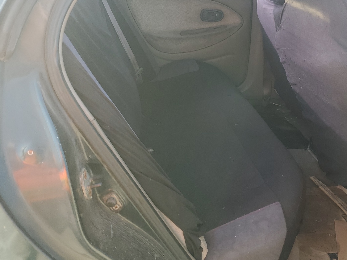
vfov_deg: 38.1
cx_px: 207
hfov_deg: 49.8
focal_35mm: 37
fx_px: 371
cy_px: 82
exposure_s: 1/130
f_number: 1.5
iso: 50
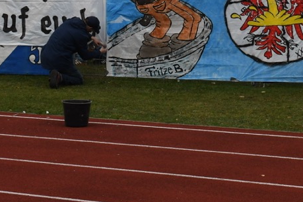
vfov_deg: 9.3
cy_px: -73
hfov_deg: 14.1
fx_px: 1220
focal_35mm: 145
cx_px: 250
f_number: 8
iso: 640
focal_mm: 35
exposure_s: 1/800
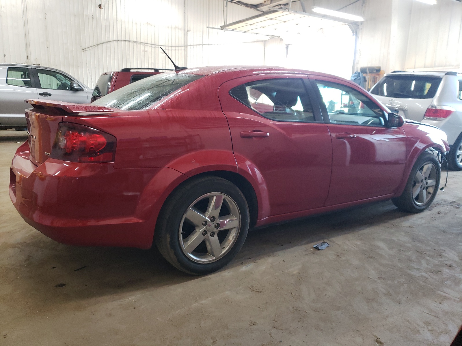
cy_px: 173
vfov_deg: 53.1
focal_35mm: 26
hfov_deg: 67.3
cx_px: 231
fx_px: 347
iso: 184
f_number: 1.5
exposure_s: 1/60.2
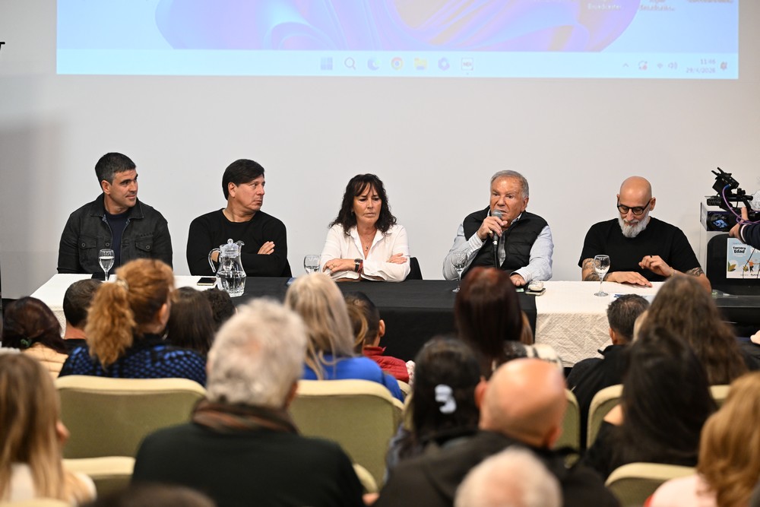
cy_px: 254
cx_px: 380
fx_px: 2132
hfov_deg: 20.2
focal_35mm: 101
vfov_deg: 13.6
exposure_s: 1/160
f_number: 3.5
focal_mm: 101
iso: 3200
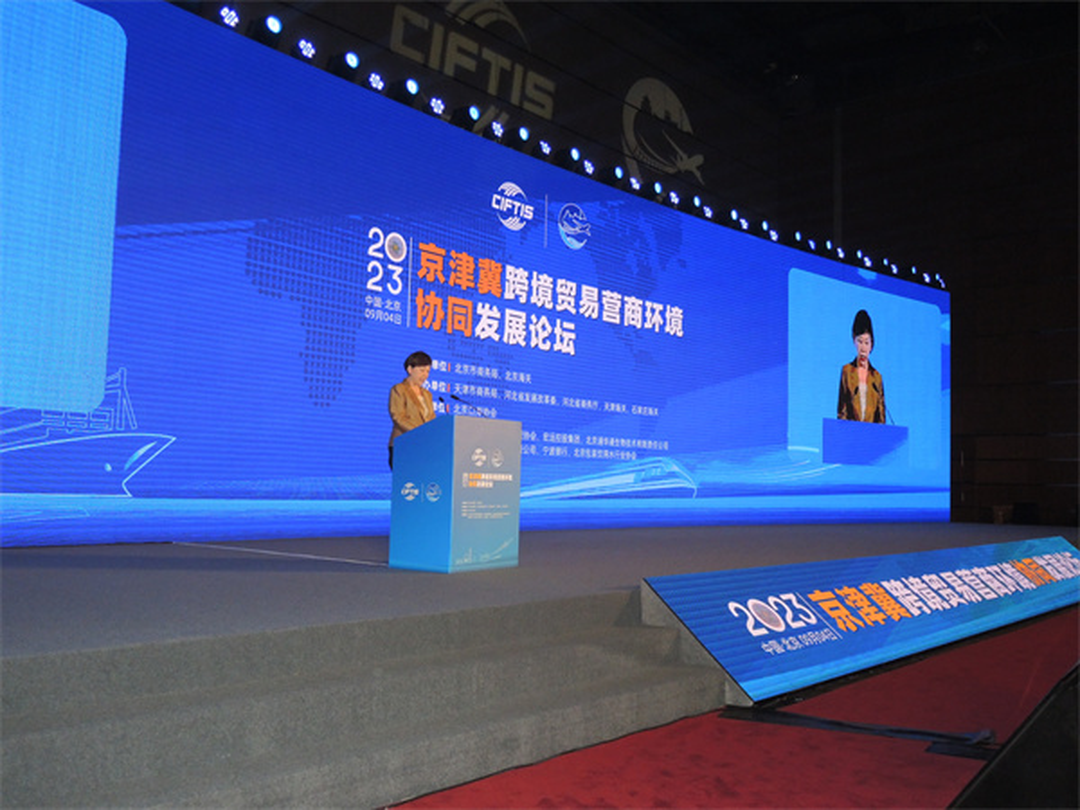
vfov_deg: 46.8
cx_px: 540
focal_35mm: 30
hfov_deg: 60.0
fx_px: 936
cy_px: 405
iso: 800
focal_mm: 6.5
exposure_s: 1/500
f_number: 2
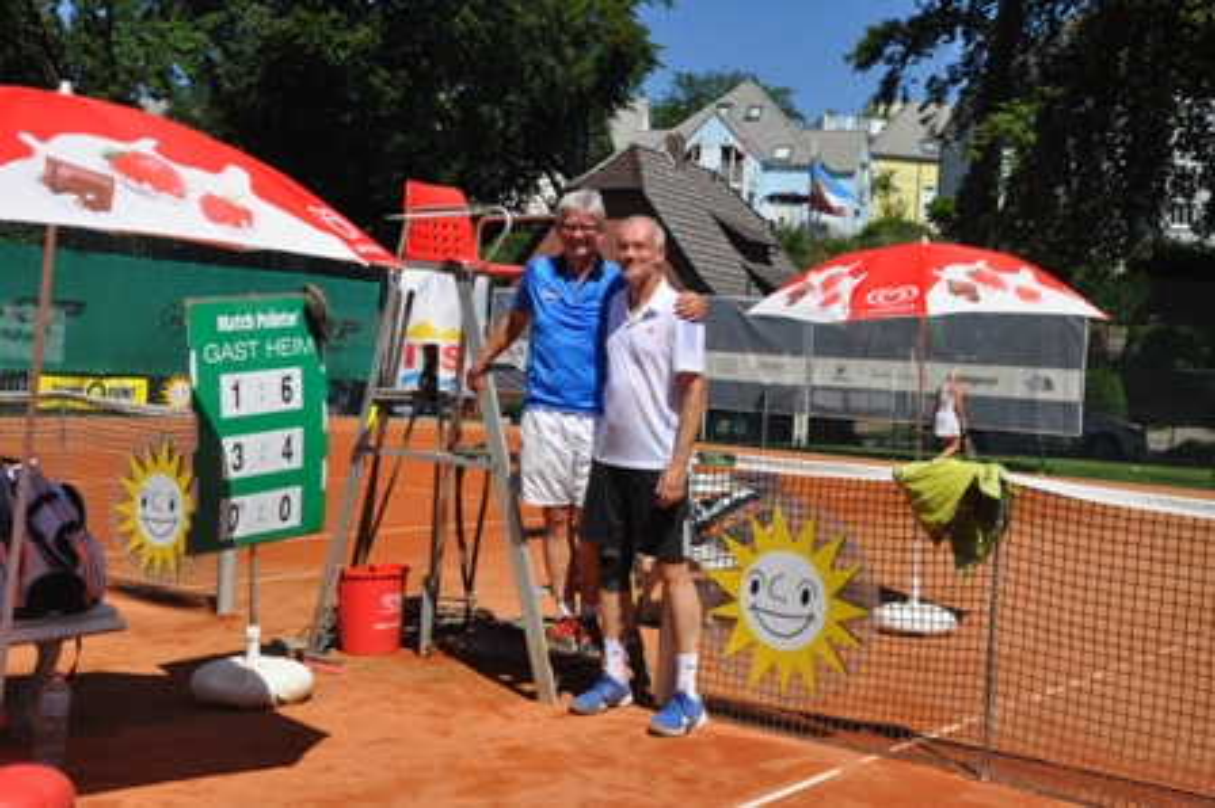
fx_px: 1518
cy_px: 404
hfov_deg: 43.6
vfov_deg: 29.8
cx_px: 608
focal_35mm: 45
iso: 400
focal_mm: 30
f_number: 8
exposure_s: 1/2000
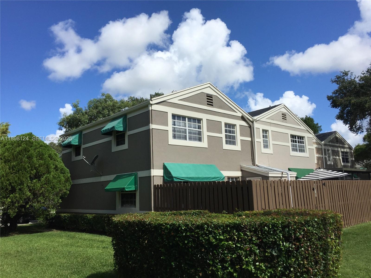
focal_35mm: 29
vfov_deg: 48.2
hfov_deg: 61.7
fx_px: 311
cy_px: 139
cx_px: 186
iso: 32
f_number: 2.2
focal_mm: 4.15
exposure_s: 1/3049
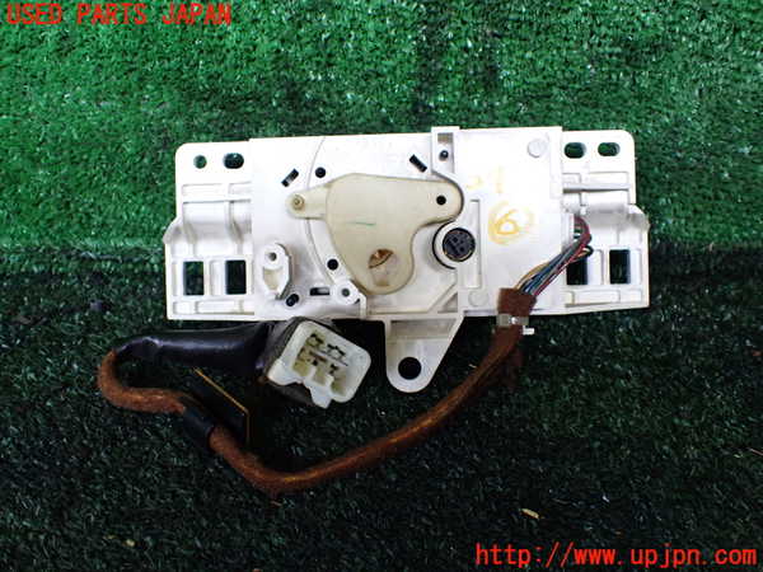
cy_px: 286
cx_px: 382
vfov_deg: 46.8
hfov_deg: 60.0
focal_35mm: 30
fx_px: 661
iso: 250
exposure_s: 1/125
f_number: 2.3
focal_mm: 5.4
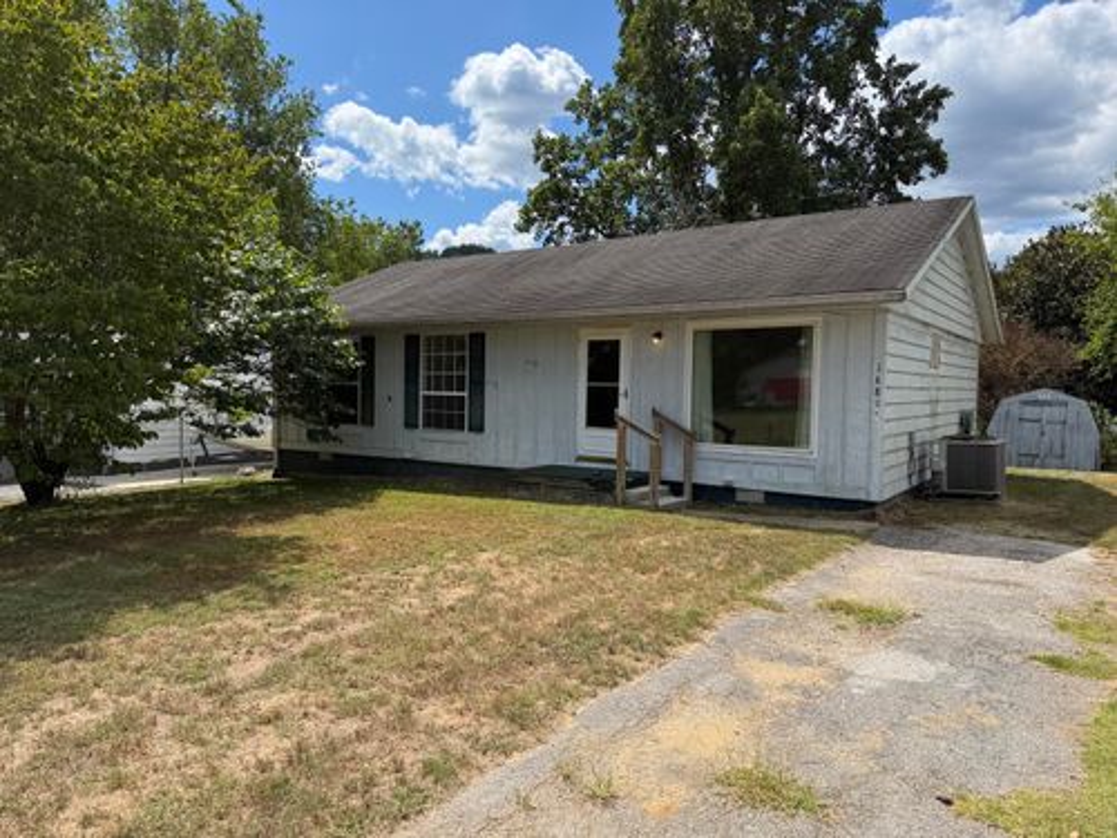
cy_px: 419
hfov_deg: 71.6
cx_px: 558
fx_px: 774
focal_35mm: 24
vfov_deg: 56.8
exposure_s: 1/4975
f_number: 1.78
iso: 100
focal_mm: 6.76
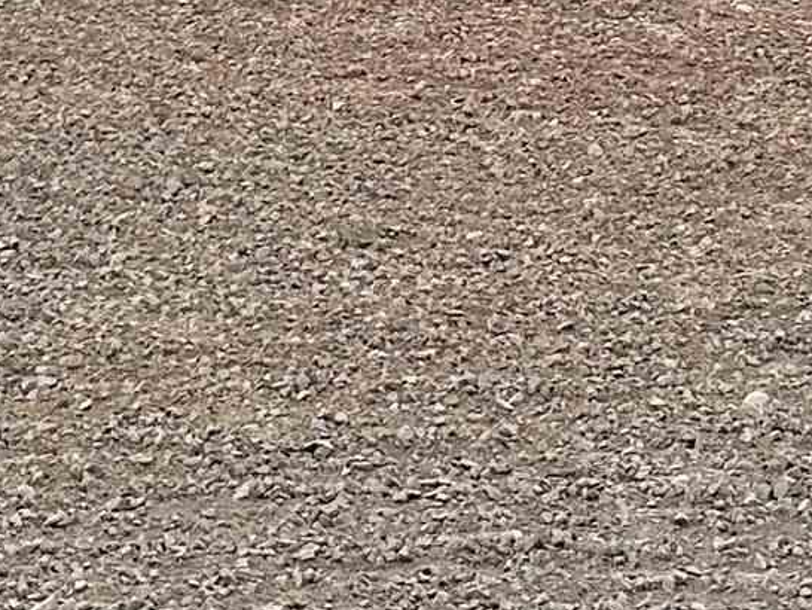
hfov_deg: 14.5
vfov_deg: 10.0
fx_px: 3168
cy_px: -728
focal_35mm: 135
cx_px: 659
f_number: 1.78
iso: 80
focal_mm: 6.86
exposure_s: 1/2660
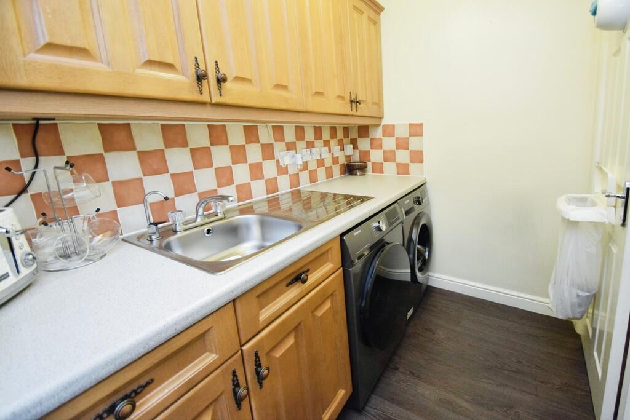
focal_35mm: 15
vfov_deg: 77.3
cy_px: 210
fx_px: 263
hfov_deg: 100.4
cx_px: 315
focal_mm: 10
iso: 3200
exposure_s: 1/60
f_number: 3.5
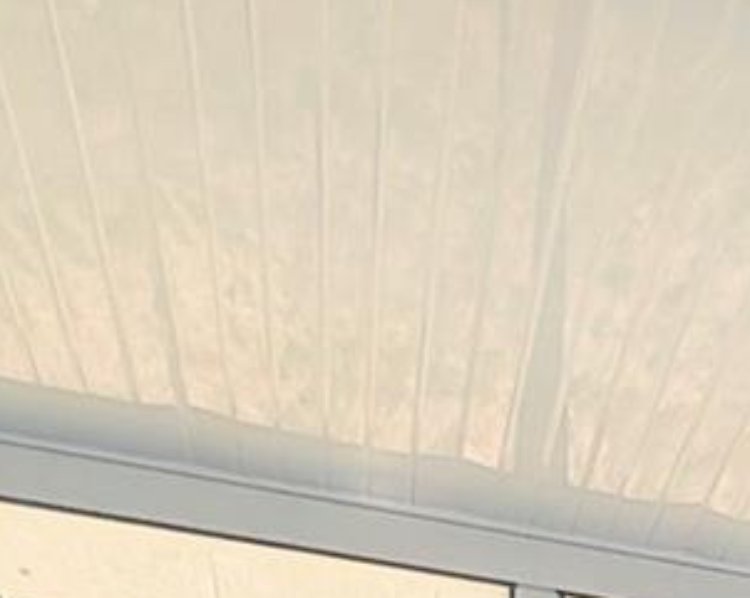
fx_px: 1375
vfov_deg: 17.0
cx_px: 805
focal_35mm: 62
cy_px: 1241
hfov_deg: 28.1
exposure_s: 1/1105
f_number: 1.7
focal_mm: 2.02
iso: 52
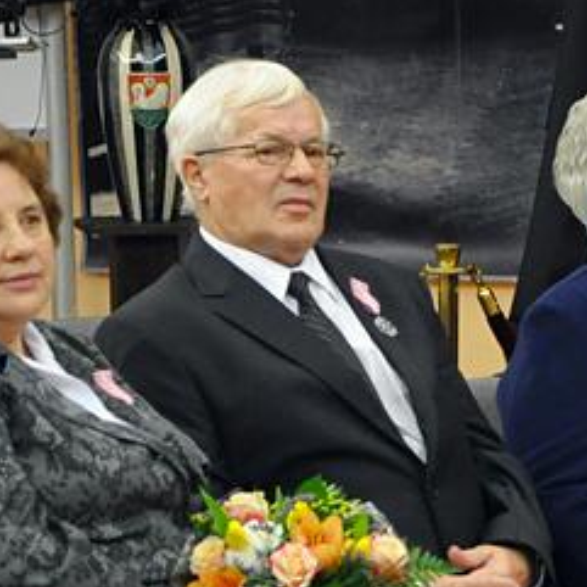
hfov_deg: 6.7
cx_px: 675
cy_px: 561
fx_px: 5007
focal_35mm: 261
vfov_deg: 6.7
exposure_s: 1/80
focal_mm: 58
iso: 2500
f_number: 5.6
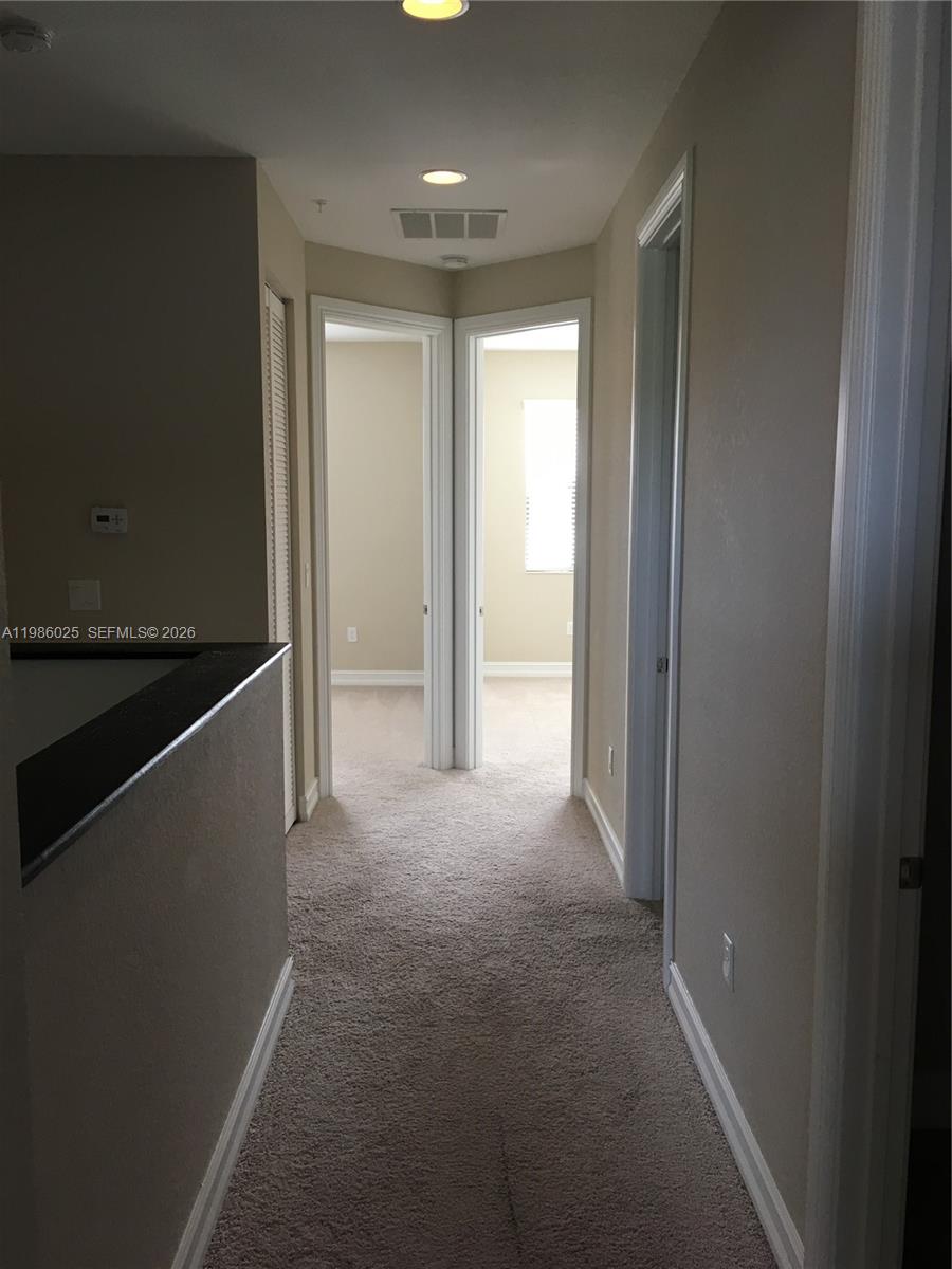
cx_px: 476
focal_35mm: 29
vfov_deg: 61.7
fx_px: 1063
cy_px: 634
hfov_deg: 48.2
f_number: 2.2
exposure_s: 1/30
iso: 64
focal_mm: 4.15
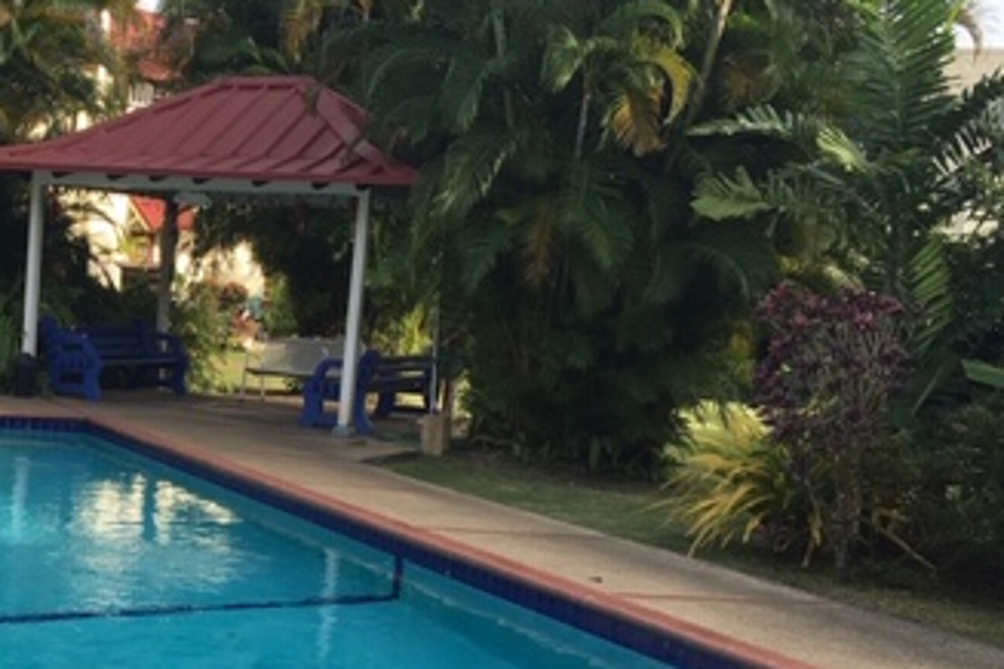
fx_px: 1645
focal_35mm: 59
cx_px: 80
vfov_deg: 22.8
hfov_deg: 32.1
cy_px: 482
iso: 25
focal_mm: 4.15
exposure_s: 1/587
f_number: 2.2
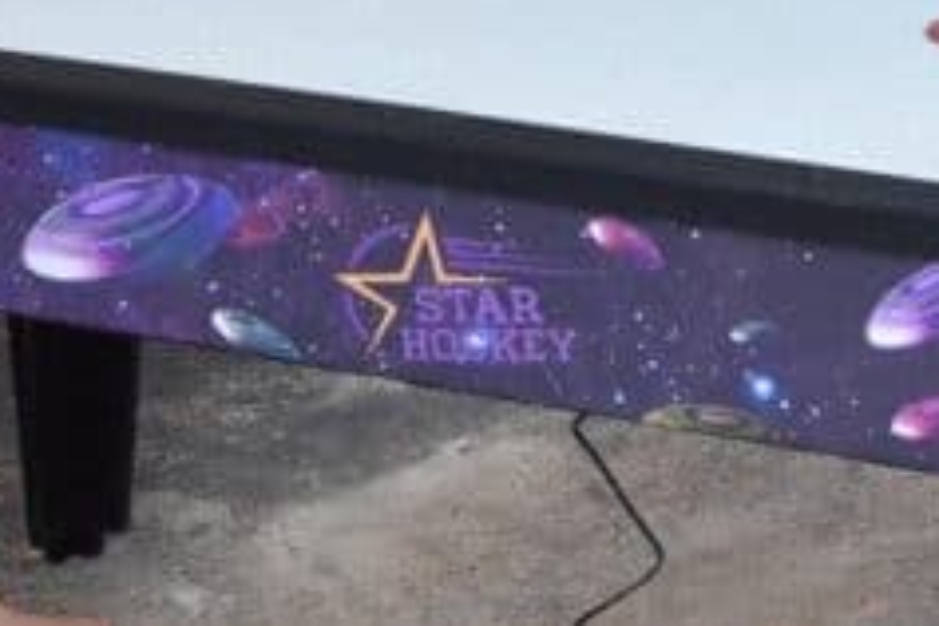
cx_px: 634
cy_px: -355
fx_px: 2973
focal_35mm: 114
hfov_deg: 17.9
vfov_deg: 11.5
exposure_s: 1/800
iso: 800
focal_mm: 24
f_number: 5.6
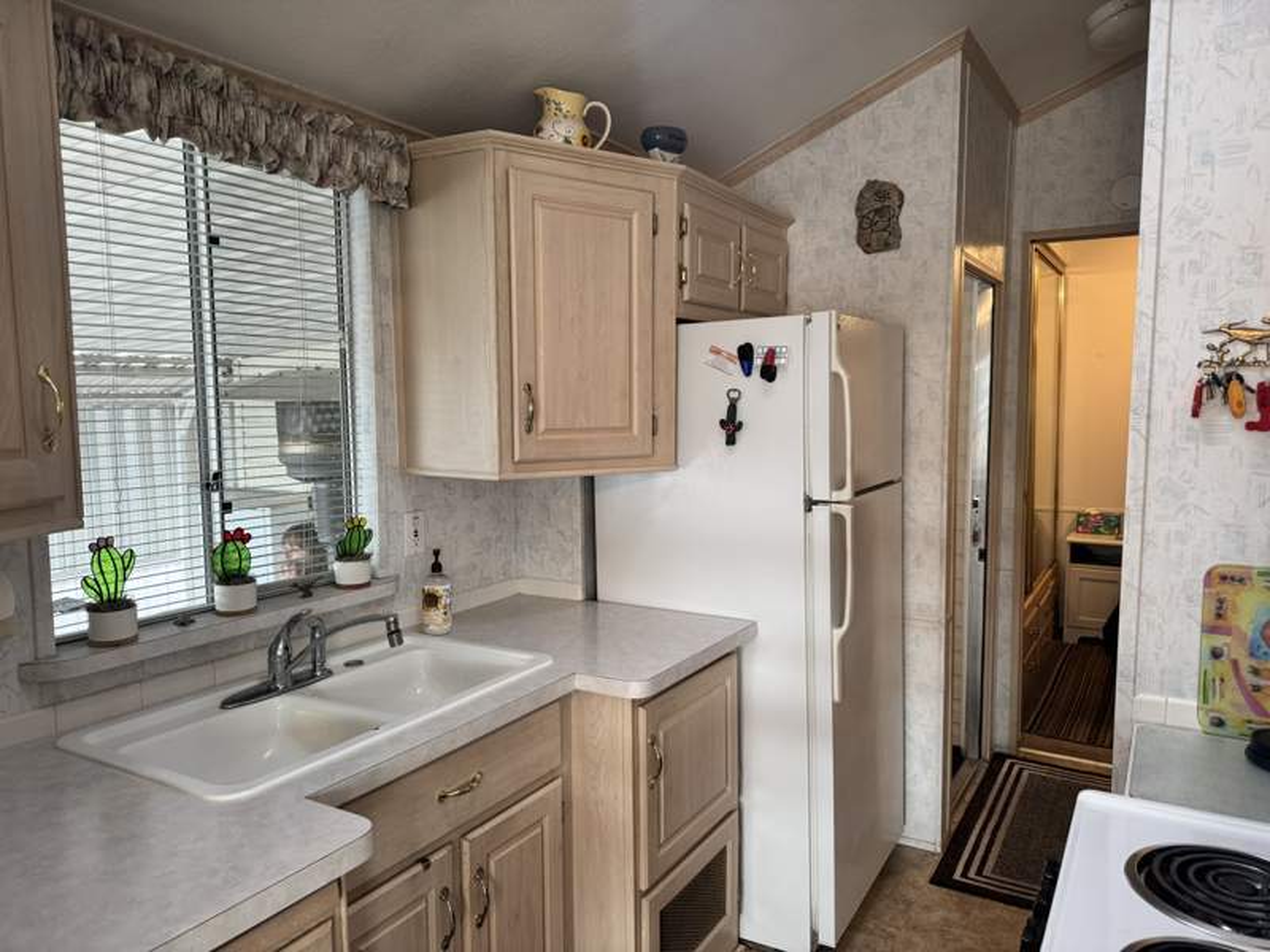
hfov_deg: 71.6
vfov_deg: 56.8
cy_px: 476
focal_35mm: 24
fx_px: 881
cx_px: 635
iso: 160
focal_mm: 6.76
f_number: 1.78
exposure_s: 1/60
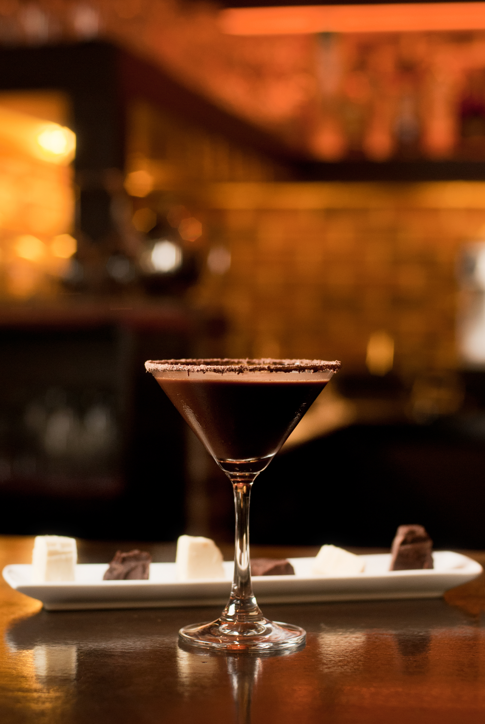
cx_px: 242
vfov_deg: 27.0
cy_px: 362
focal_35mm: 75
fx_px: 1511
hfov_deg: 18.2
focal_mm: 50
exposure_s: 1/50
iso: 200
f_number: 2.8
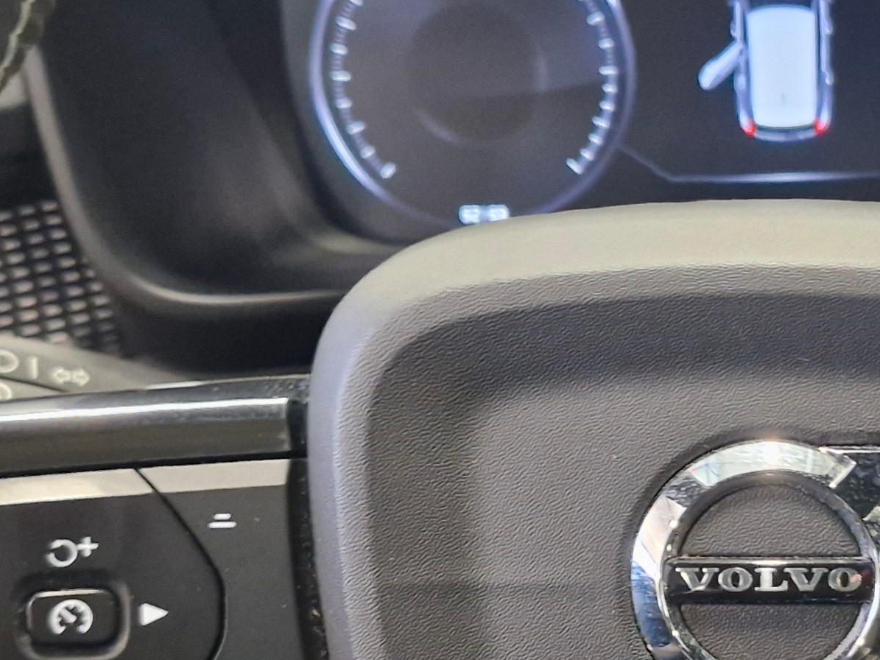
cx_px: 830
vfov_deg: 19.0
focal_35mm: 77
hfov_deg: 24.4
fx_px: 1957
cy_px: 473
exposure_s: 1/50
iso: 640
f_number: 1.8
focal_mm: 5.54
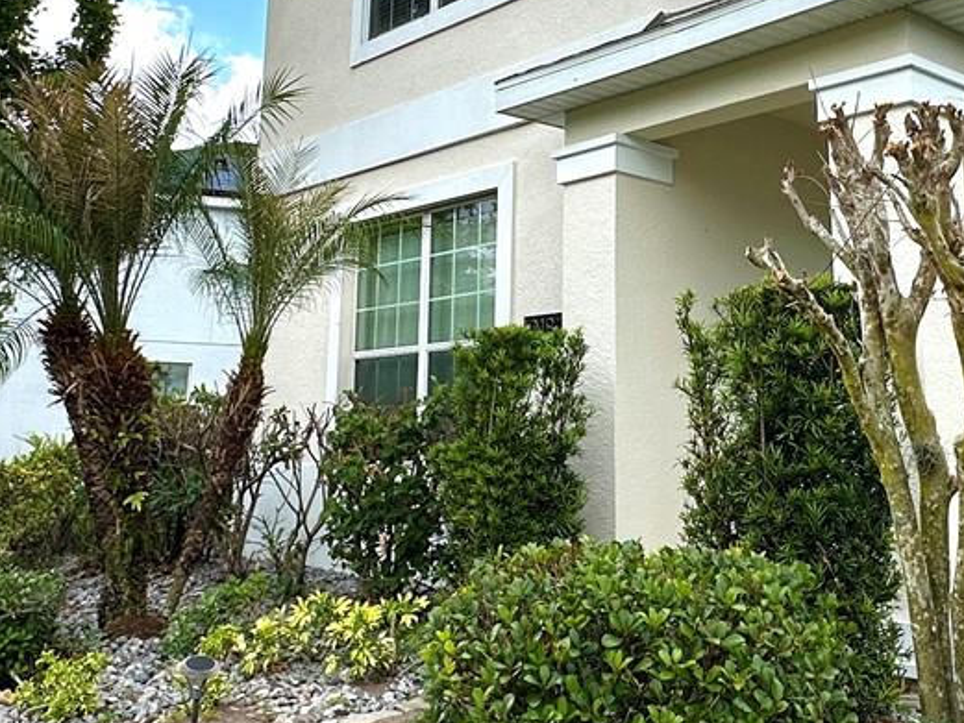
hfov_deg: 43.7
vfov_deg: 33.0
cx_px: 557
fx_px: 1198
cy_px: 194
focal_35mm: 43
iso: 40
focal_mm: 2.22
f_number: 2.2
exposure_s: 1/997
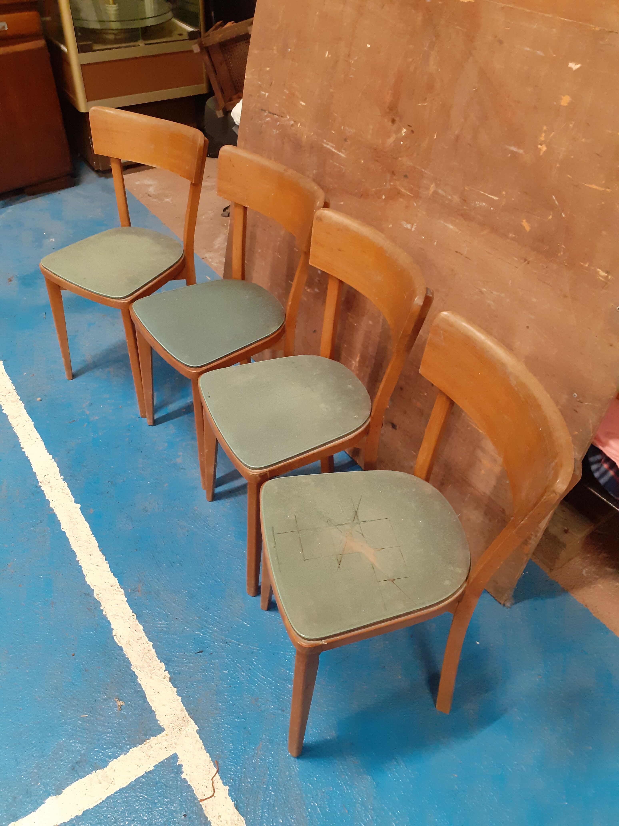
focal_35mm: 27
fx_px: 644
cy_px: 413
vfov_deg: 65.3
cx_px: 310
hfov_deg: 51.4
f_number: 1.9
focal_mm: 3.6
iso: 320
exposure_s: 1/25
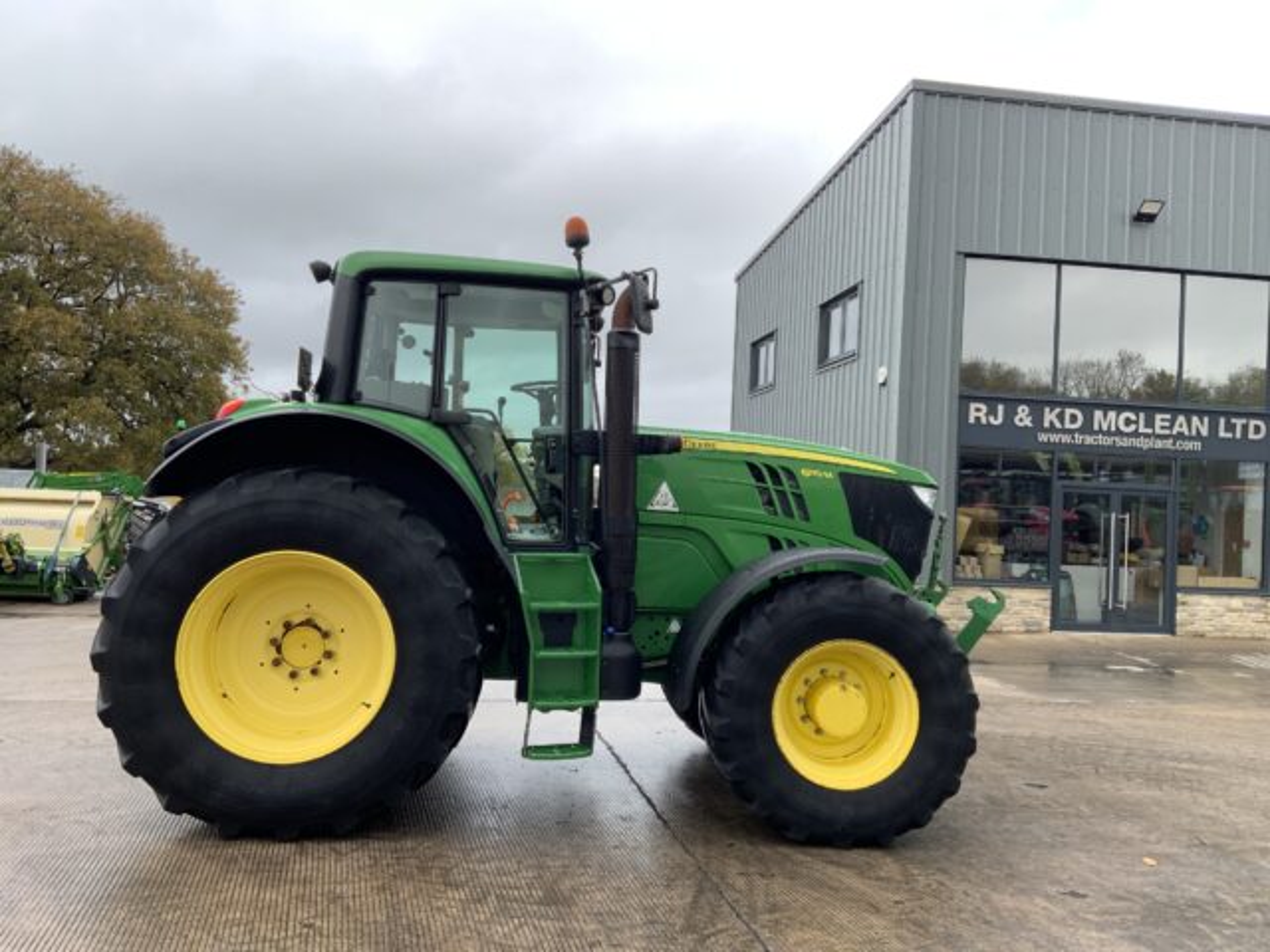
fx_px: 1064
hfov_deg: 61.7
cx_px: 635
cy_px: 476
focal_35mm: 29
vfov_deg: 48.2
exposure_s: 1/122
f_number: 1.8
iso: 32
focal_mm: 3
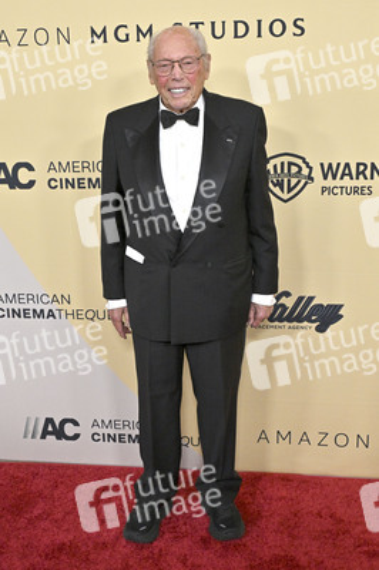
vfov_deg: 54.5
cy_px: 285
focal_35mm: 35
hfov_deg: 37.8
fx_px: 554
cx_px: 190
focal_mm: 35
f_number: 6.3
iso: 2000
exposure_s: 1/320
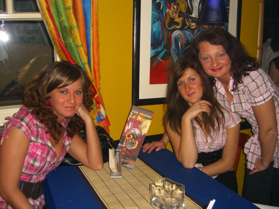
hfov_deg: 49.0
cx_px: 140
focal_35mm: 38
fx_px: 306
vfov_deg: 37.7
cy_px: 104
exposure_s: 1/60
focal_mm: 7.9
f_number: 2.8
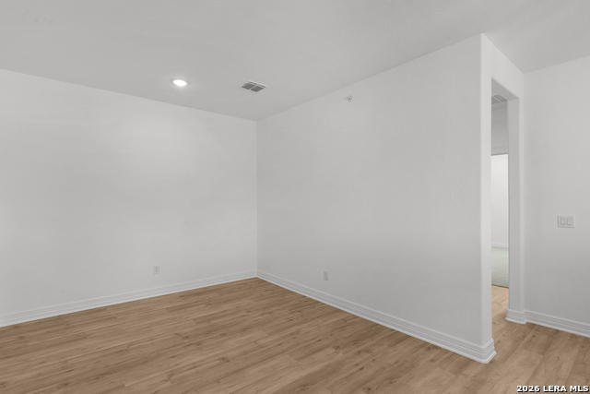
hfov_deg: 93.3
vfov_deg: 70.5
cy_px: 197
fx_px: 279
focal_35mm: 17
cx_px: 295
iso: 100
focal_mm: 17
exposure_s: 1/10
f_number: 9
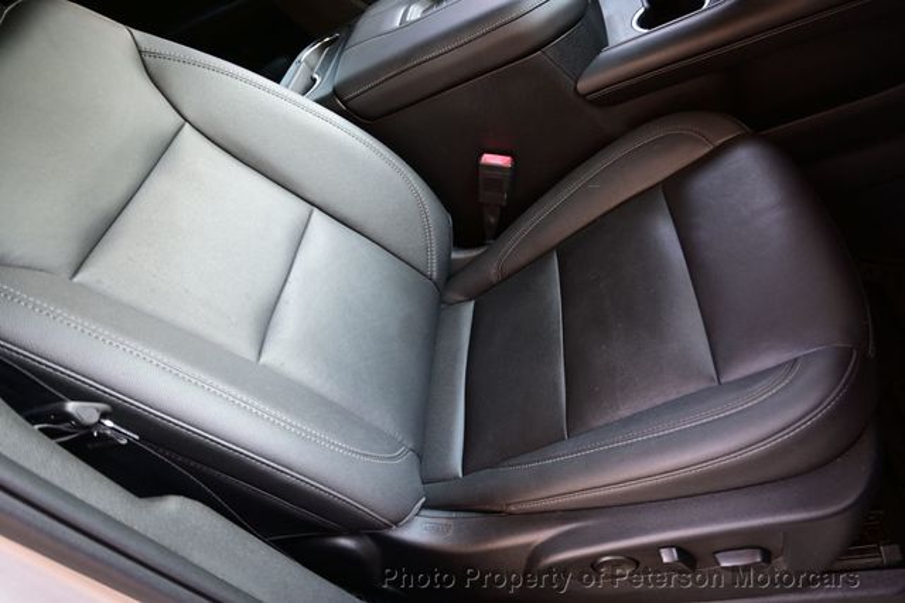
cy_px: 302
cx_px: 452
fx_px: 603
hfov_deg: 73.8
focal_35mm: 24
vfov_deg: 53.1
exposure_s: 1/25
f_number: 3.5
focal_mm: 16
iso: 200
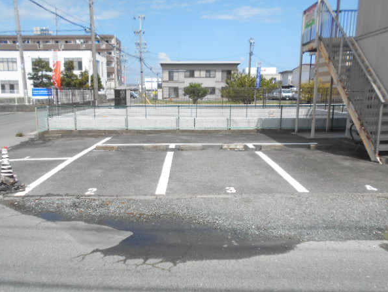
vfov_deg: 49.8
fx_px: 314
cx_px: 187
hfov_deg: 63.4
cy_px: 151
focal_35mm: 28
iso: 80
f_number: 3.2
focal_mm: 4.6
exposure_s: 1/1000
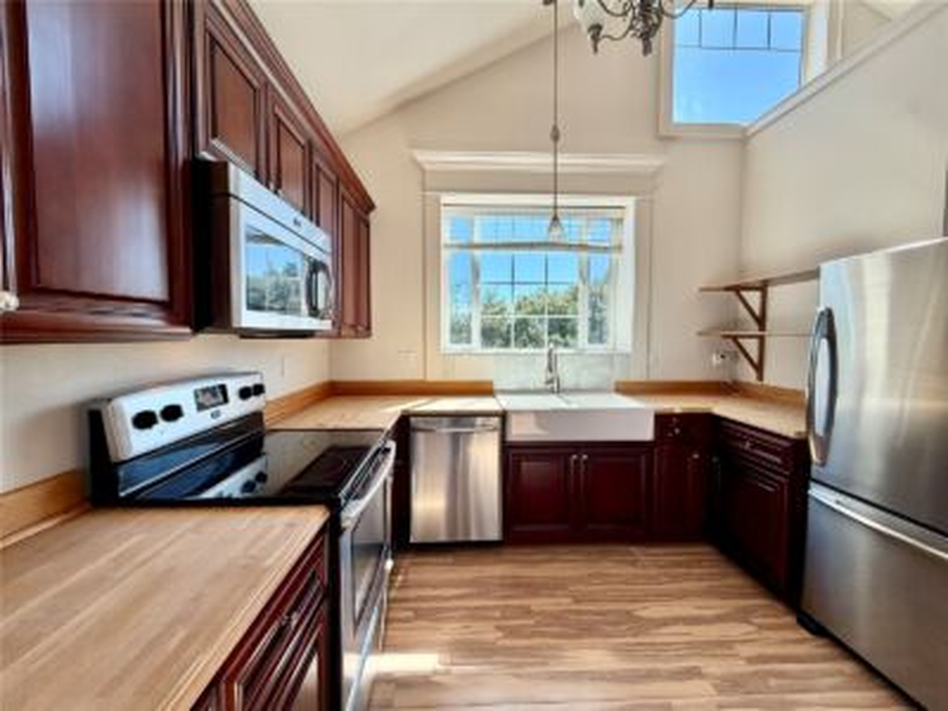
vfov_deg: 85.7
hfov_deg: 102.1
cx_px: 474
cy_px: 356
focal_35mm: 14
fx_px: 383
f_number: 2.2
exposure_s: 1/205
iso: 64
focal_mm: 2.22
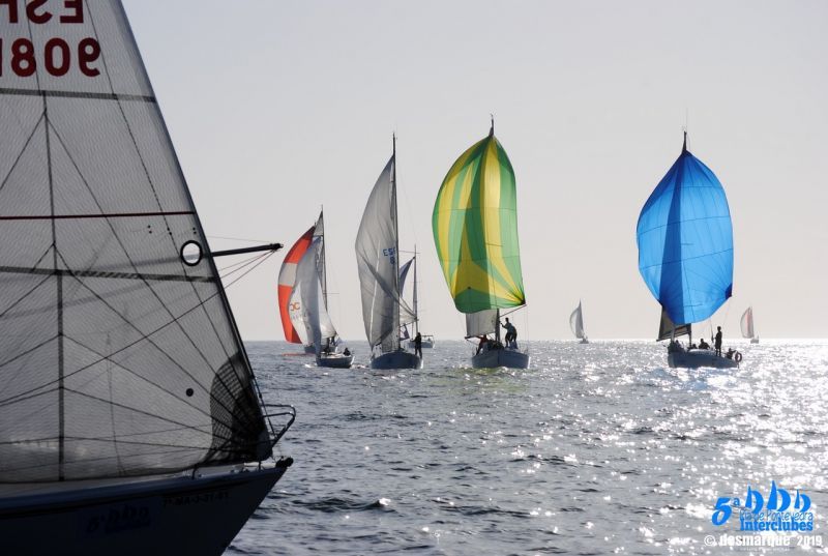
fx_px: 2973
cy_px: 278
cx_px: 414
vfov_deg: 10.7
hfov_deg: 15.9
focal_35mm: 129
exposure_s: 1/1000
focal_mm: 86
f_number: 8
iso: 100
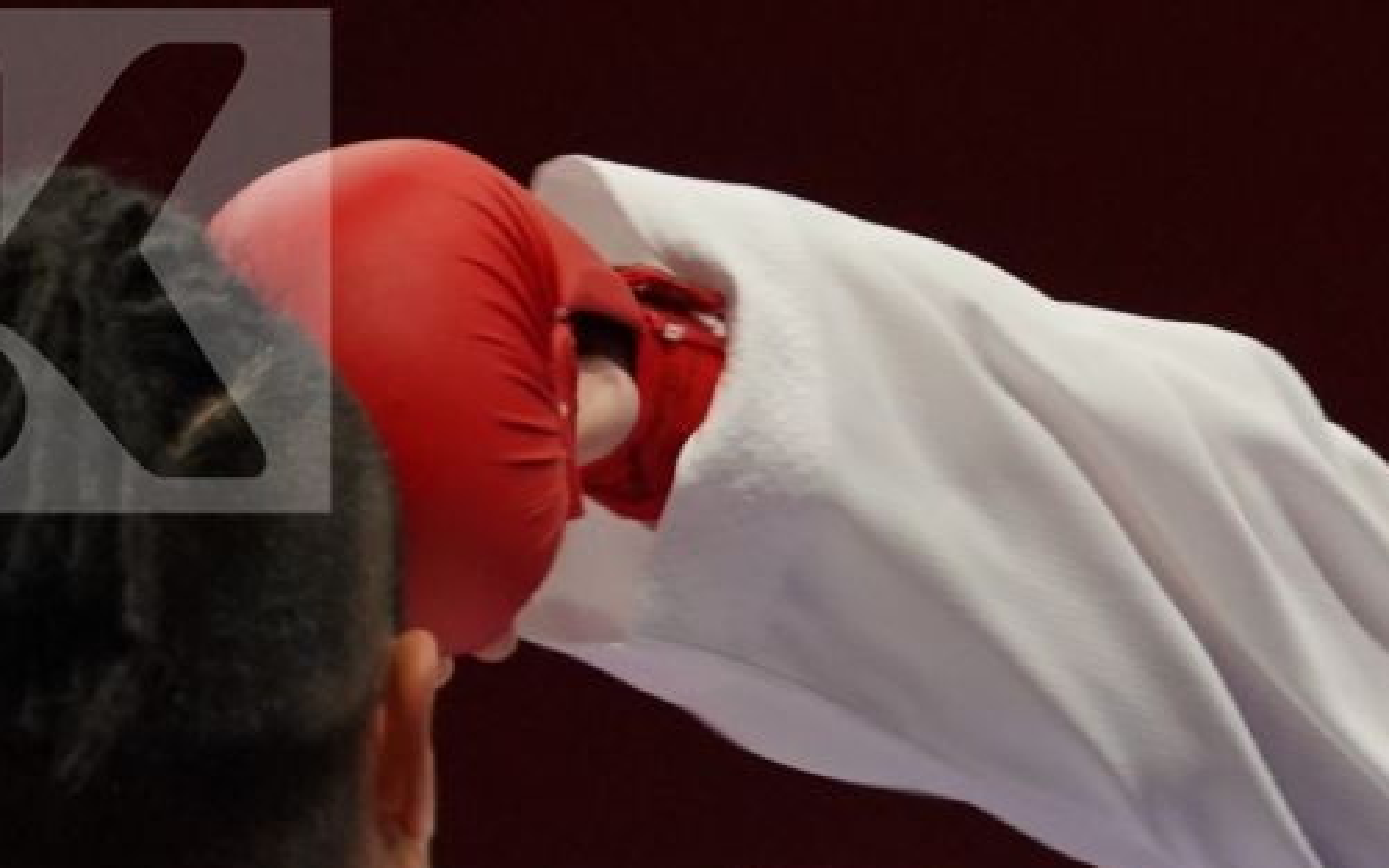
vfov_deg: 0.9
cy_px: 1242
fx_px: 58252
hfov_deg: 1.4
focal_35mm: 1539
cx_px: 1952
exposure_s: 1/1000
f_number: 4
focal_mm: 280
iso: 1250
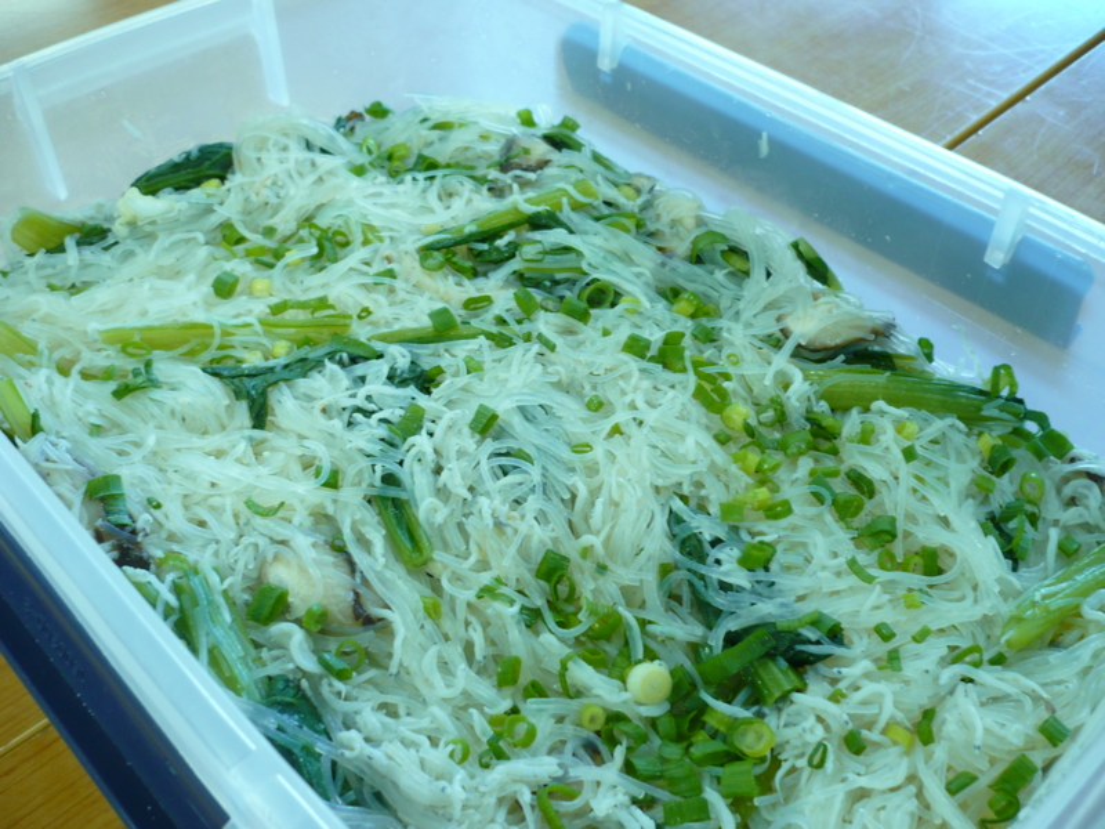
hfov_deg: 52.6
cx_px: 552
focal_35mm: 35
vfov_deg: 40.7
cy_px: 414
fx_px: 1117
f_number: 2.8
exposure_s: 1/30
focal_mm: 5.8
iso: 125
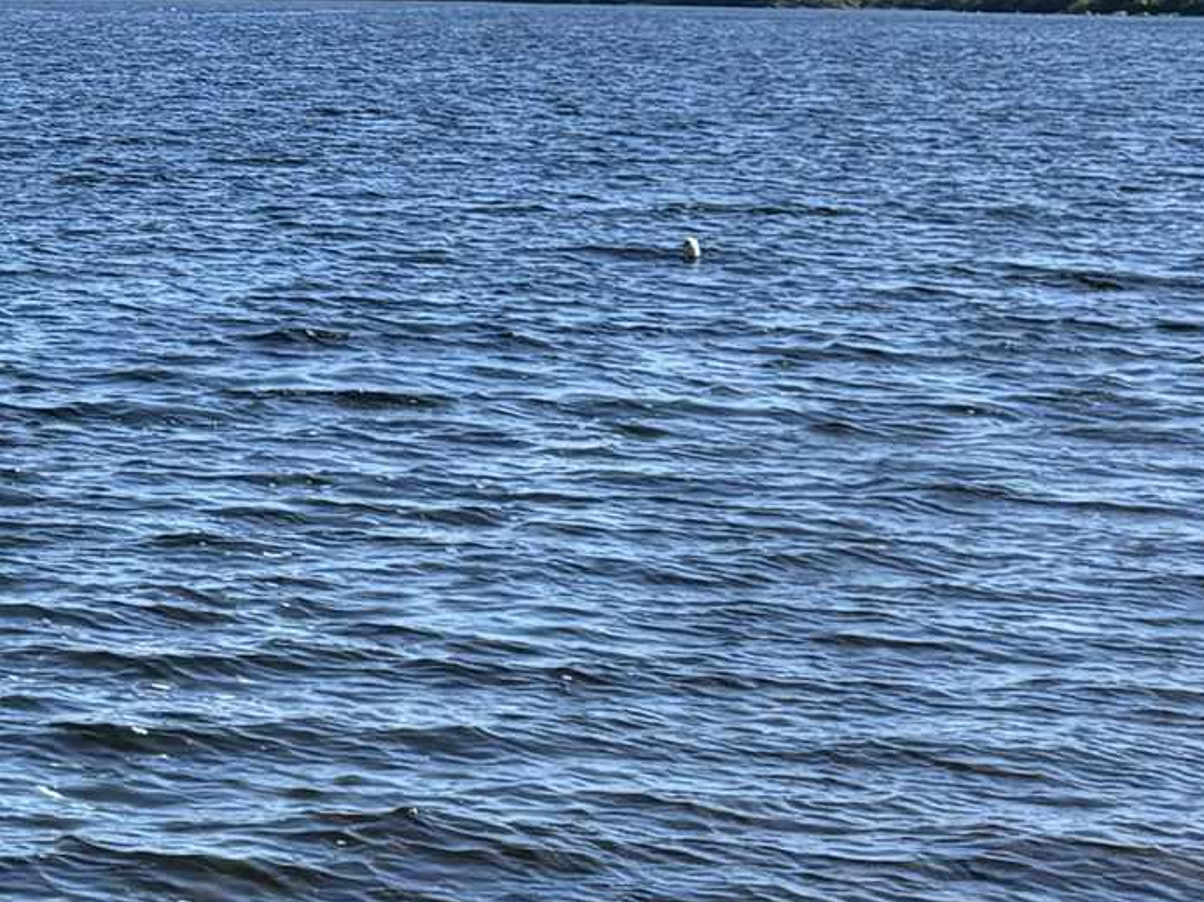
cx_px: -701
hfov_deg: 15.4
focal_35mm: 116
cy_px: 752
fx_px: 4033
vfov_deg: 12.7
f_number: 1.6
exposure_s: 1/3021
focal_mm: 5.96
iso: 50
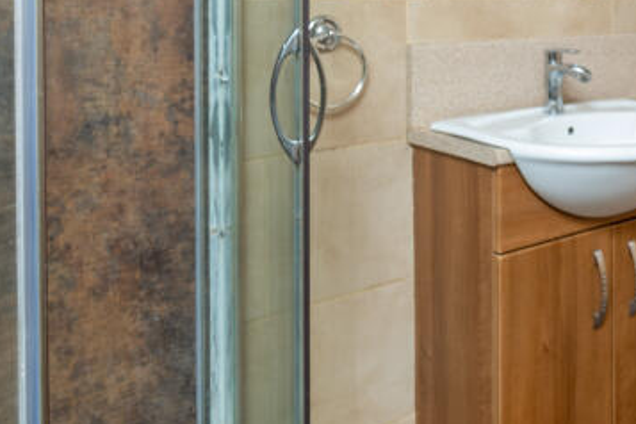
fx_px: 760
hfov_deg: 40.4
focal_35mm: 43
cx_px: 620
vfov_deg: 29.5
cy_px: 17
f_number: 5
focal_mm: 10
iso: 400
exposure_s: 1/40
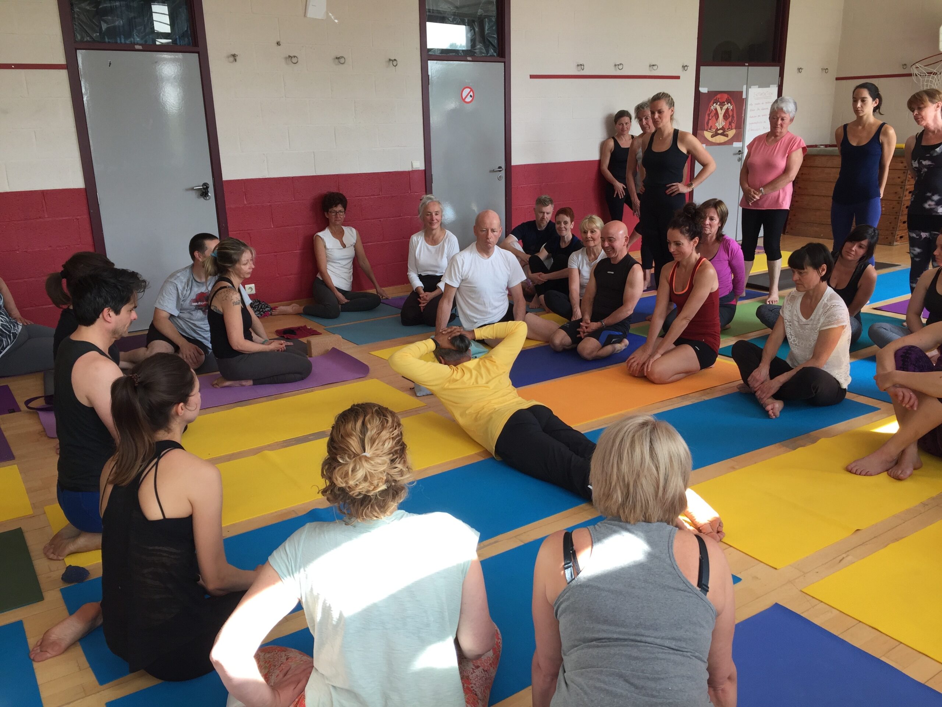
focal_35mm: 29
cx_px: 471
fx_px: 789
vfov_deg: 48.2
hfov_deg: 61.7
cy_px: 354
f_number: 2.2
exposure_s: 1/100
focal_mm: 4.15
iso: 40
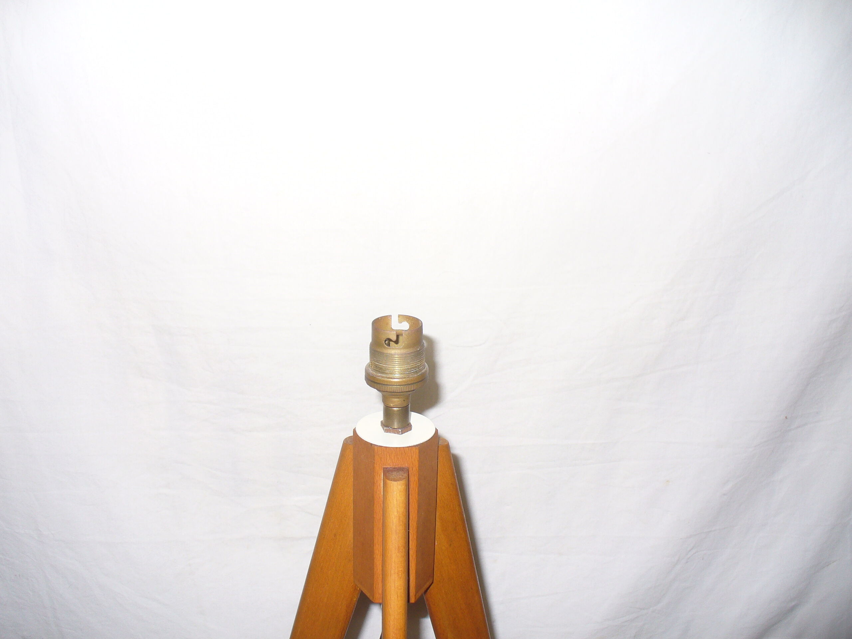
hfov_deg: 50.1
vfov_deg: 38.7
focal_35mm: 37
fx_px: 911
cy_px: 320
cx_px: 426
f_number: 2.8
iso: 80
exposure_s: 1/30
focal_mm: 6.1
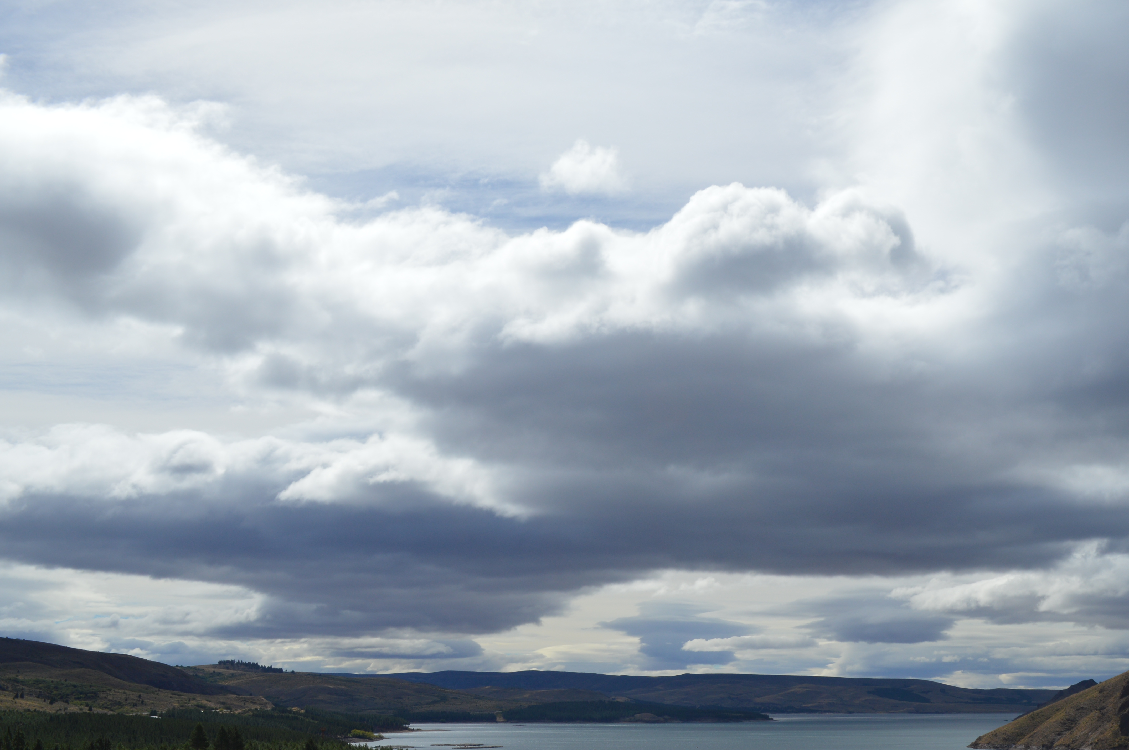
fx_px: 1316
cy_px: 503
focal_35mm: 42
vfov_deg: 31.6
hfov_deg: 45.9
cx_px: 734
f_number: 10
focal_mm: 20
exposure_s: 1/400
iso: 100
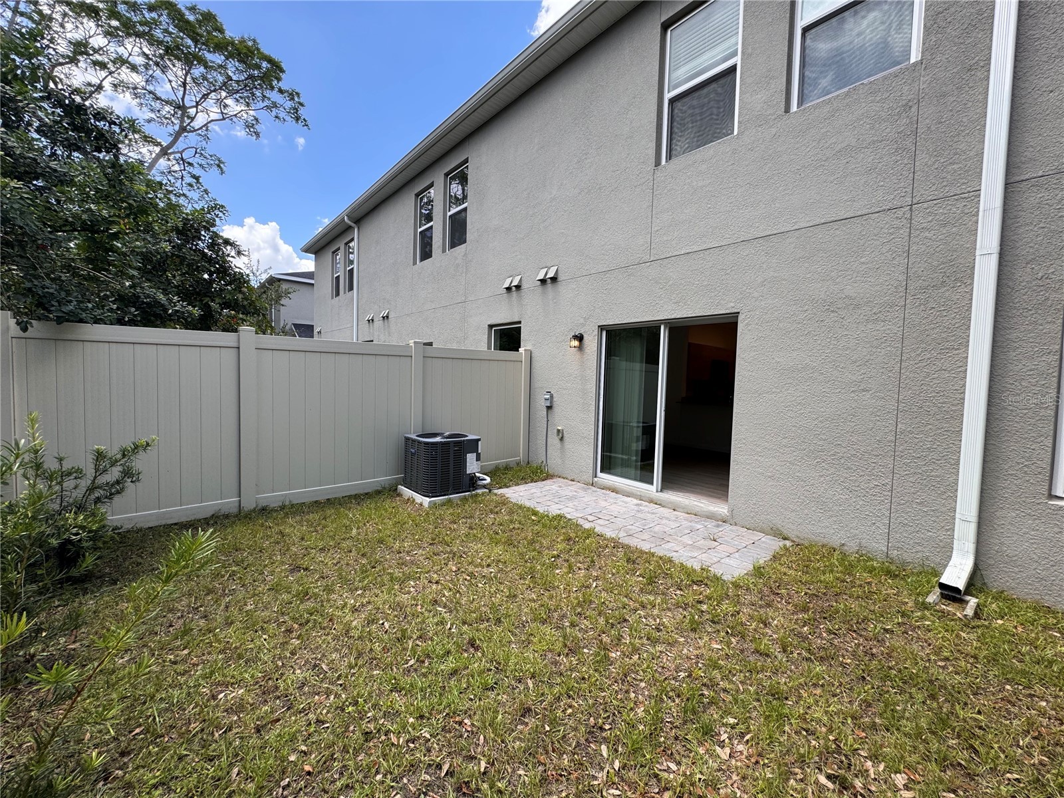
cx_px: 532
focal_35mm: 14
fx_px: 430
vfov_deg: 85.7
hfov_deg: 102.1
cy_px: 399
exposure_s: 1/425
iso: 40
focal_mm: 2.22
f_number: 2.2
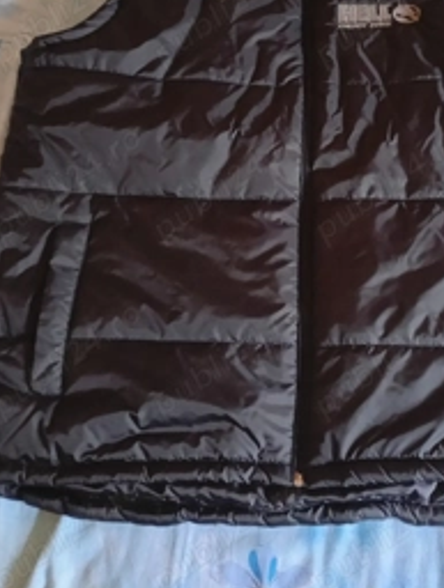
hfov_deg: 34.0
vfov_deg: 44.4
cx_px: 308
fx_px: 716
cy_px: 220
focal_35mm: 42
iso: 662
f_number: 1.8
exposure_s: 1/20
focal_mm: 3.84
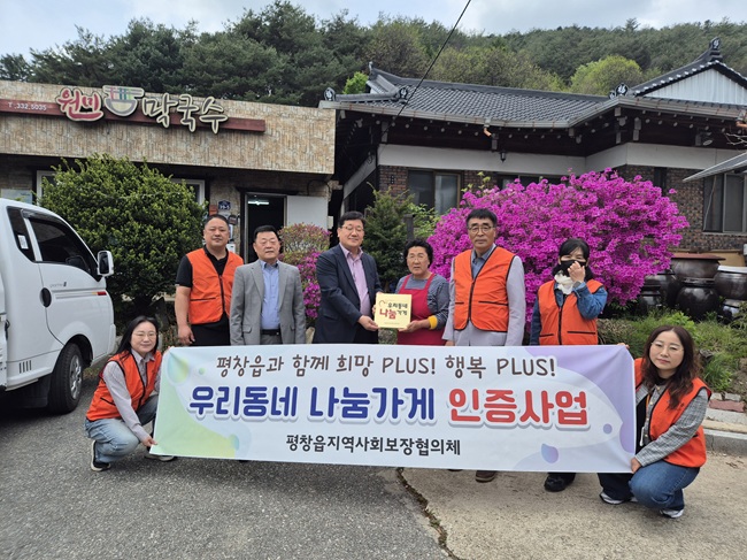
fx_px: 496
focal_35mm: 23
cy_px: 280
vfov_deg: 58.8
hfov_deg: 73.9
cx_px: 374
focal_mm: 5.4
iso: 25
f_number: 1.8
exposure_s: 1/1356
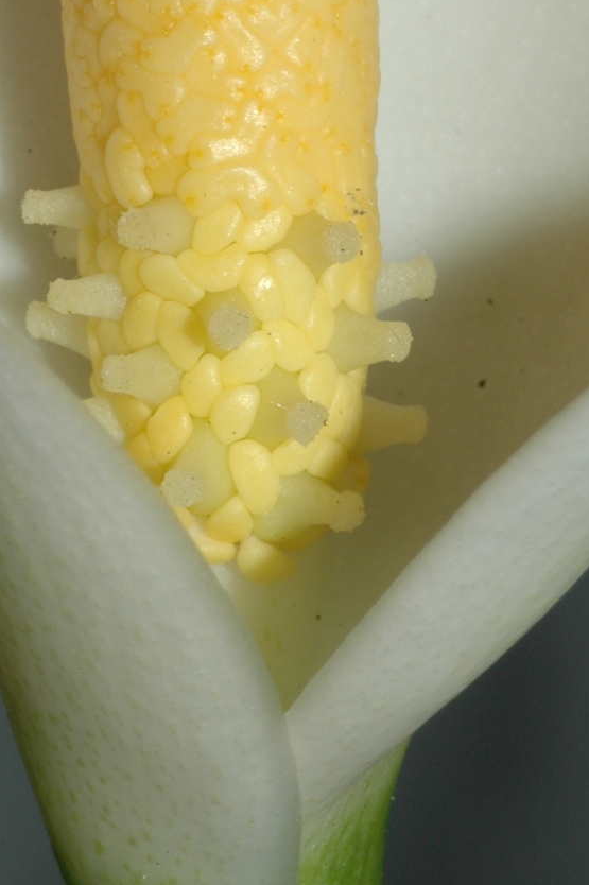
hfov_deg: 6.2
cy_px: 301
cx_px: 263
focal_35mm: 221
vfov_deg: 9.3
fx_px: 5430
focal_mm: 60
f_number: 32
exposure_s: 1/200
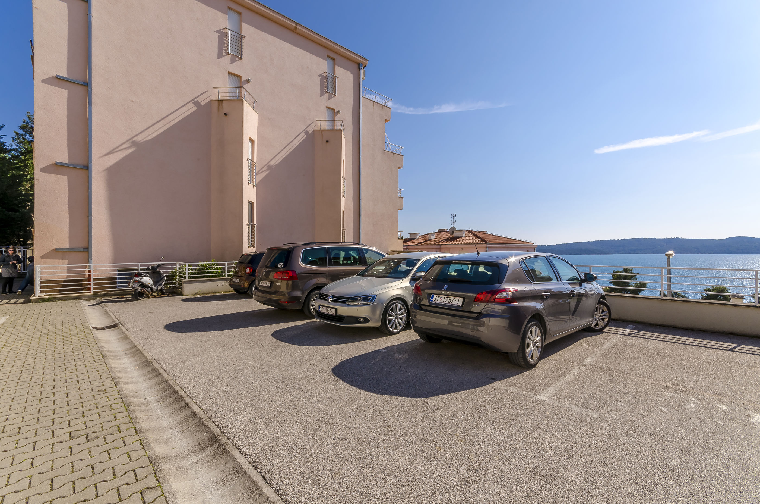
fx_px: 316
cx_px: 380
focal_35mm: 15
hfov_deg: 100.5
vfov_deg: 77.1
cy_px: 252
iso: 100
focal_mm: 10
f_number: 13
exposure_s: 1/250
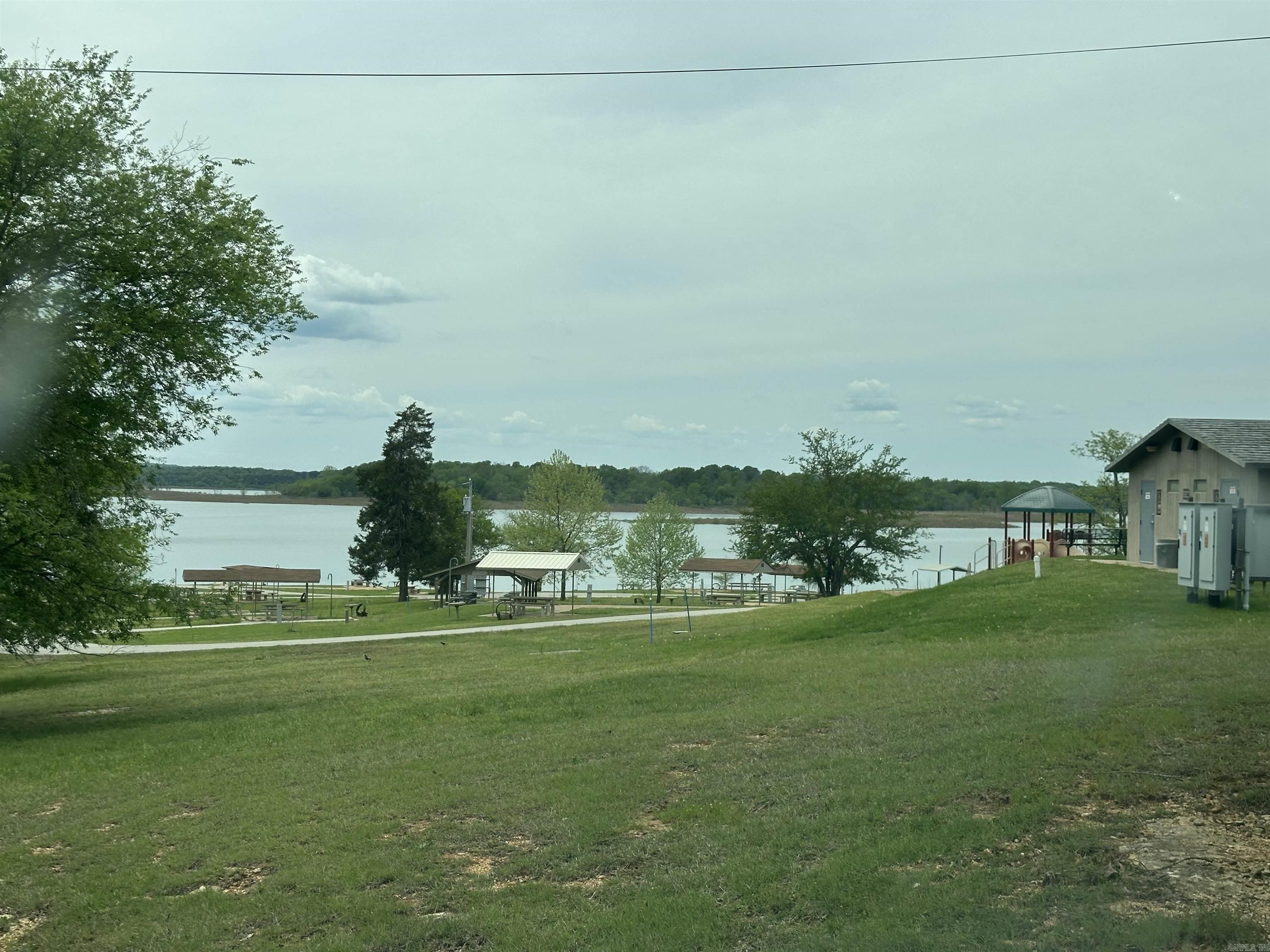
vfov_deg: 30.3
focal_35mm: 48
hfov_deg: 39.7
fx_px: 1761
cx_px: 635
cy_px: 476
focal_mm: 6.86
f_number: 1.78
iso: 64
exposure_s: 1/5000
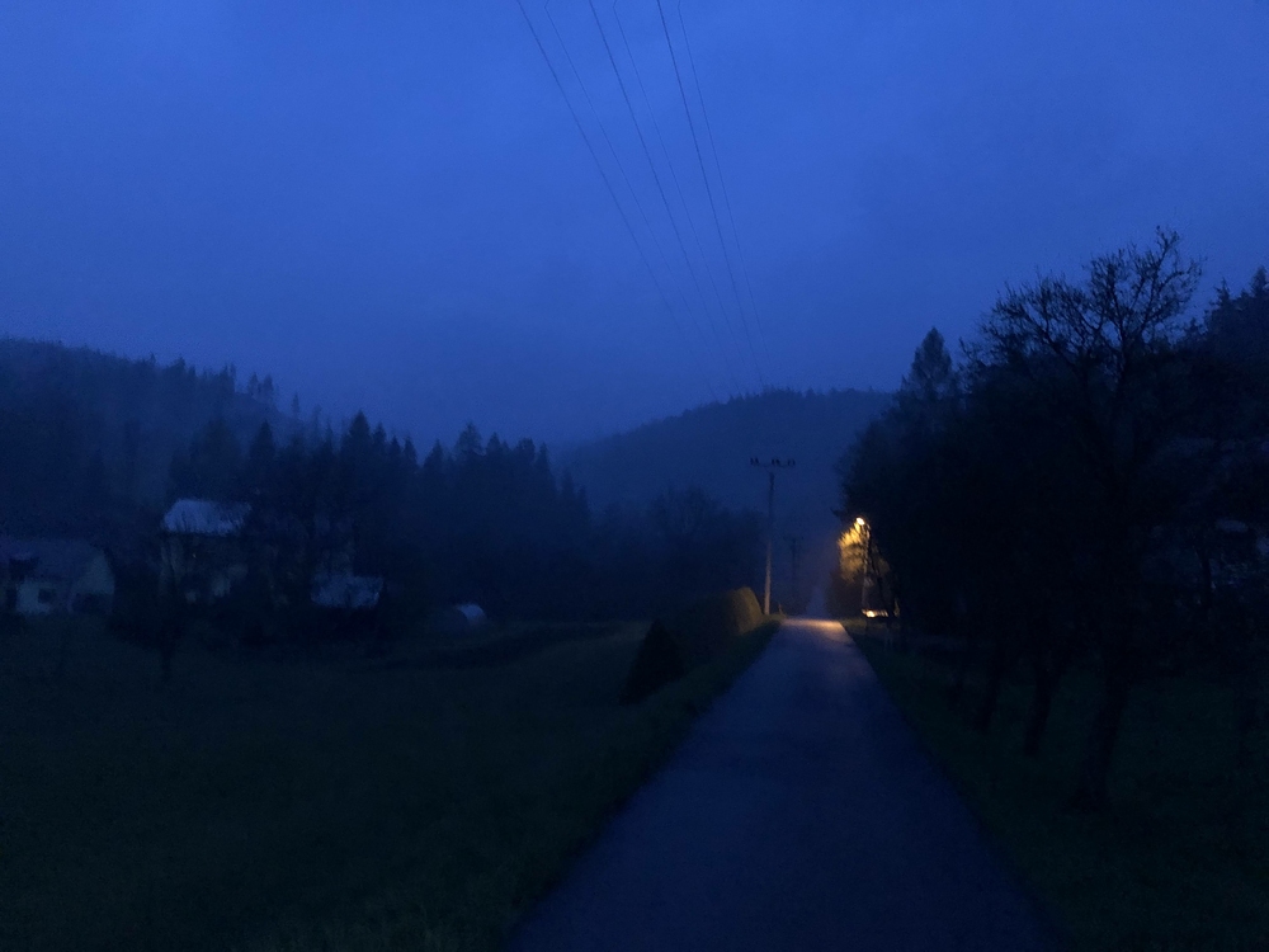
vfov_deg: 49.7
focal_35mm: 28
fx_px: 1026
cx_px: 634
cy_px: 476
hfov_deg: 63.4
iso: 200
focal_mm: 3.99
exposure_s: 1/4
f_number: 1.8
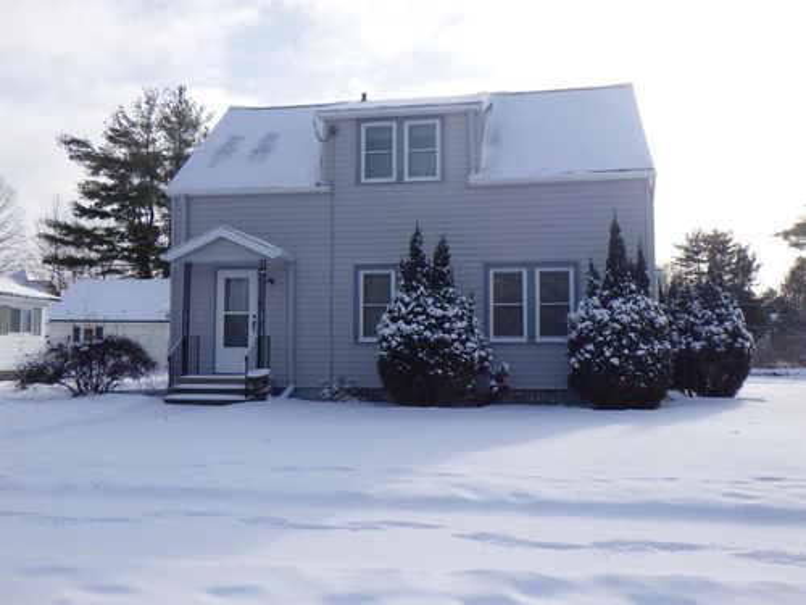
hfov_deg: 54.0
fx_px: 792
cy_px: 302
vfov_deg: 41.8
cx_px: 403
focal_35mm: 34
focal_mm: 6.1
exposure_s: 1/1000
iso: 125
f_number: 4.6
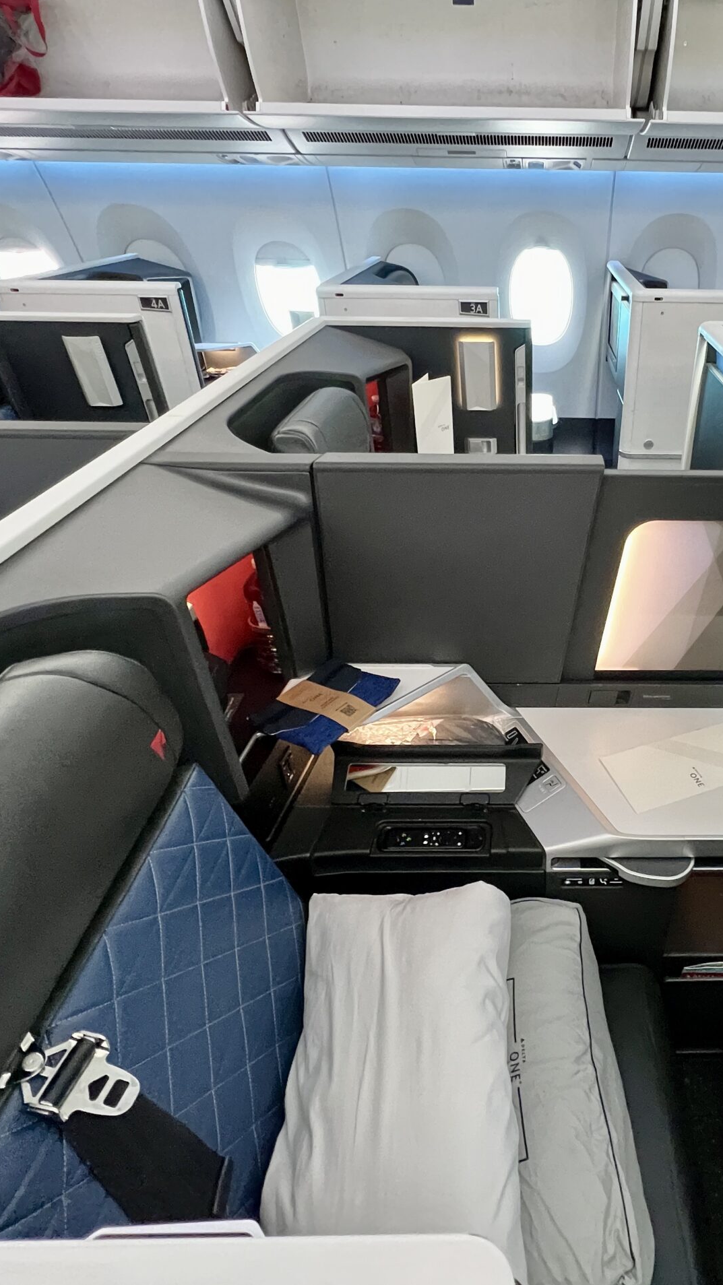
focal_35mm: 19
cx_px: 546
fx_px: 648
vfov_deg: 89.6
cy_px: 642
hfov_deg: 55.4
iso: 500
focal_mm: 1.57
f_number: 1.8
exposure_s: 1/54
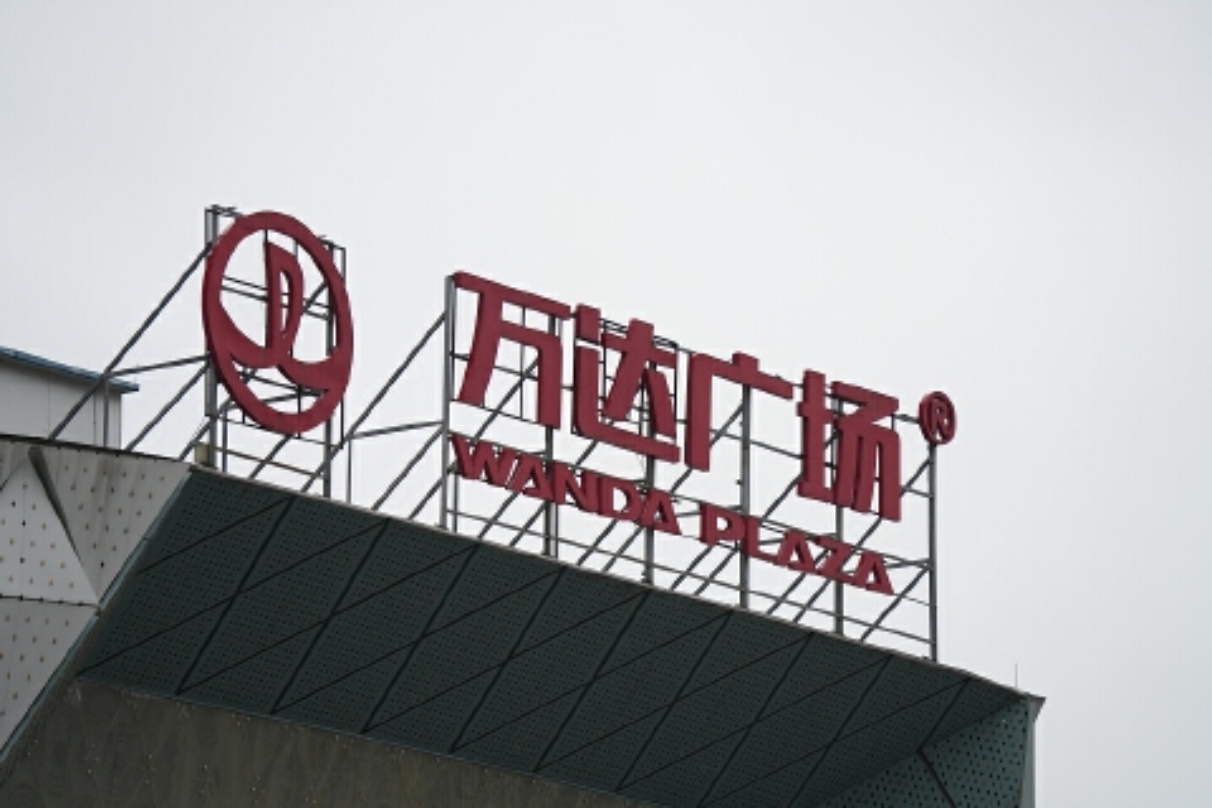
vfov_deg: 6.1
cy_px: 404
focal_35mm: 227
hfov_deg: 9.1
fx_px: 7642
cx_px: 606
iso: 400
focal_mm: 227
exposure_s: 1/500
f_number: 6.3
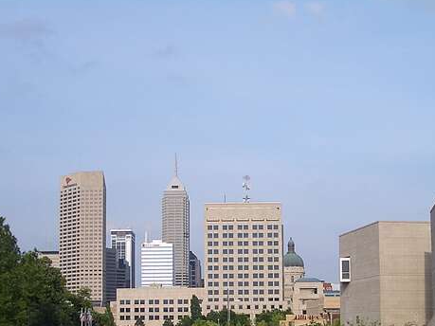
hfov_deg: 31.7
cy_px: 278
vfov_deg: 23.5
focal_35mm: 61
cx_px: 197
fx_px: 766
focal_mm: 5.8
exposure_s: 1/500
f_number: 4.3
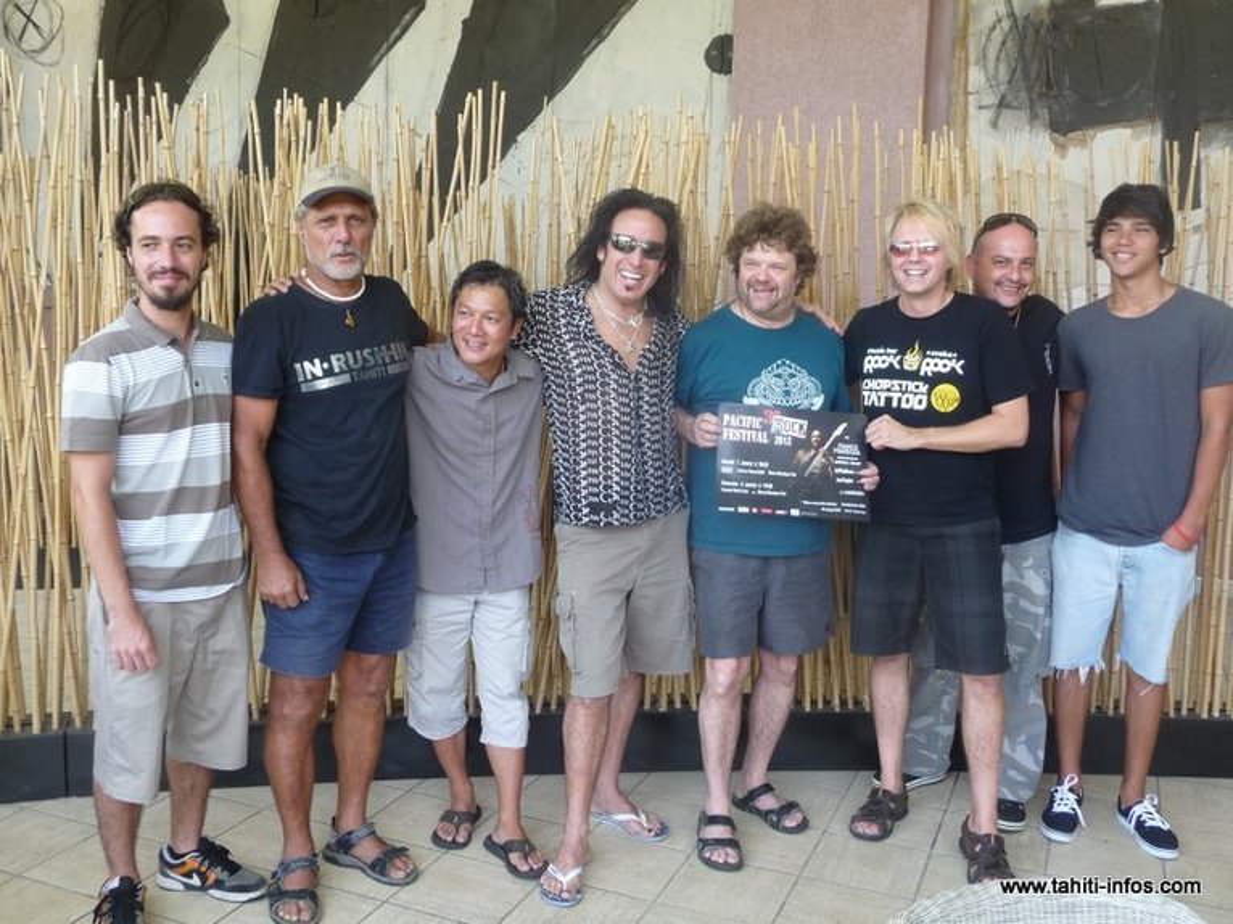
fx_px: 1211
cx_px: 616
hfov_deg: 54.0
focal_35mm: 34
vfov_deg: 41.8
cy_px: 462
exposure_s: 1/60
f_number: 3.6
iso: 100
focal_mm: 5.6
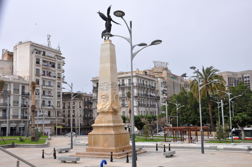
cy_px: 84
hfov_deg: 49.6
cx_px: 126
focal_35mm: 39
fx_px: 273
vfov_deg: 34.1
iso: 200
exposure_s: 1/320
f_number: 9
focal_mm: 26
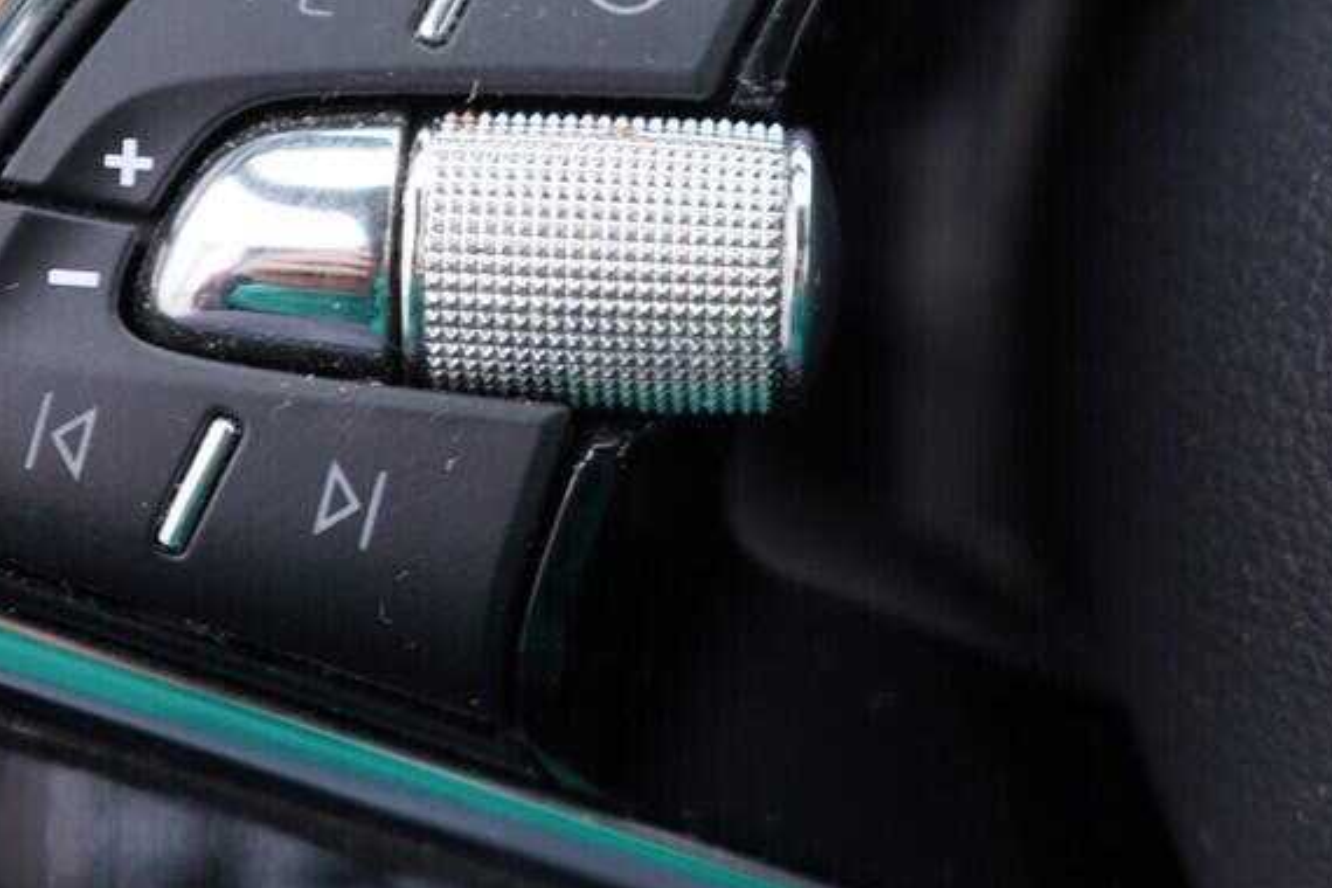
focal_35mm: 91
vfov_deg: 14.9
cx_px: 430
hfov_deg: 22.3
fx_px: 3367
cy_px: 110
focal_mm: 24
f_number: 2.8
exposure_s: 1/40
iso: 125
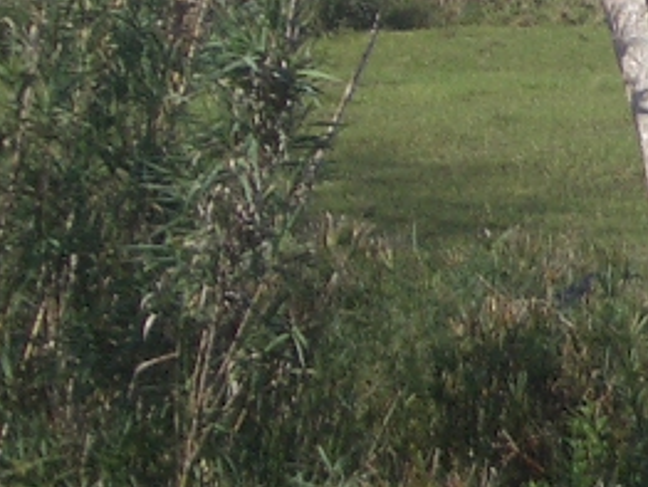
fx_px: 5415
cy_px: -309
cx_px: 972
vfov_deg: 5.1
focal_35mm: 289
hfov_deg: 6.8
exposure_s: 1/640
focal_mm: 12.2
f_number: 3.9
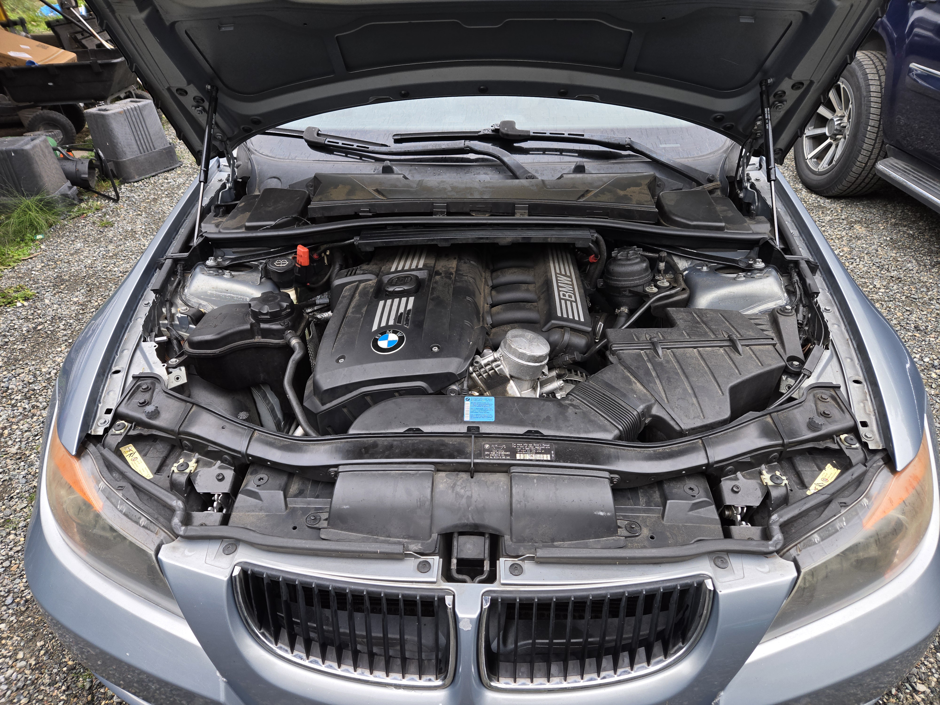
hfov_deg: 73.9
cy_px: 352
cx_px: 470
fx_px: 625
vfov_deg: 58.9
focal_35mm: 23
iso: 32
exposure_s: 1/60
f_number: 1.8
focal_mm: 5.4
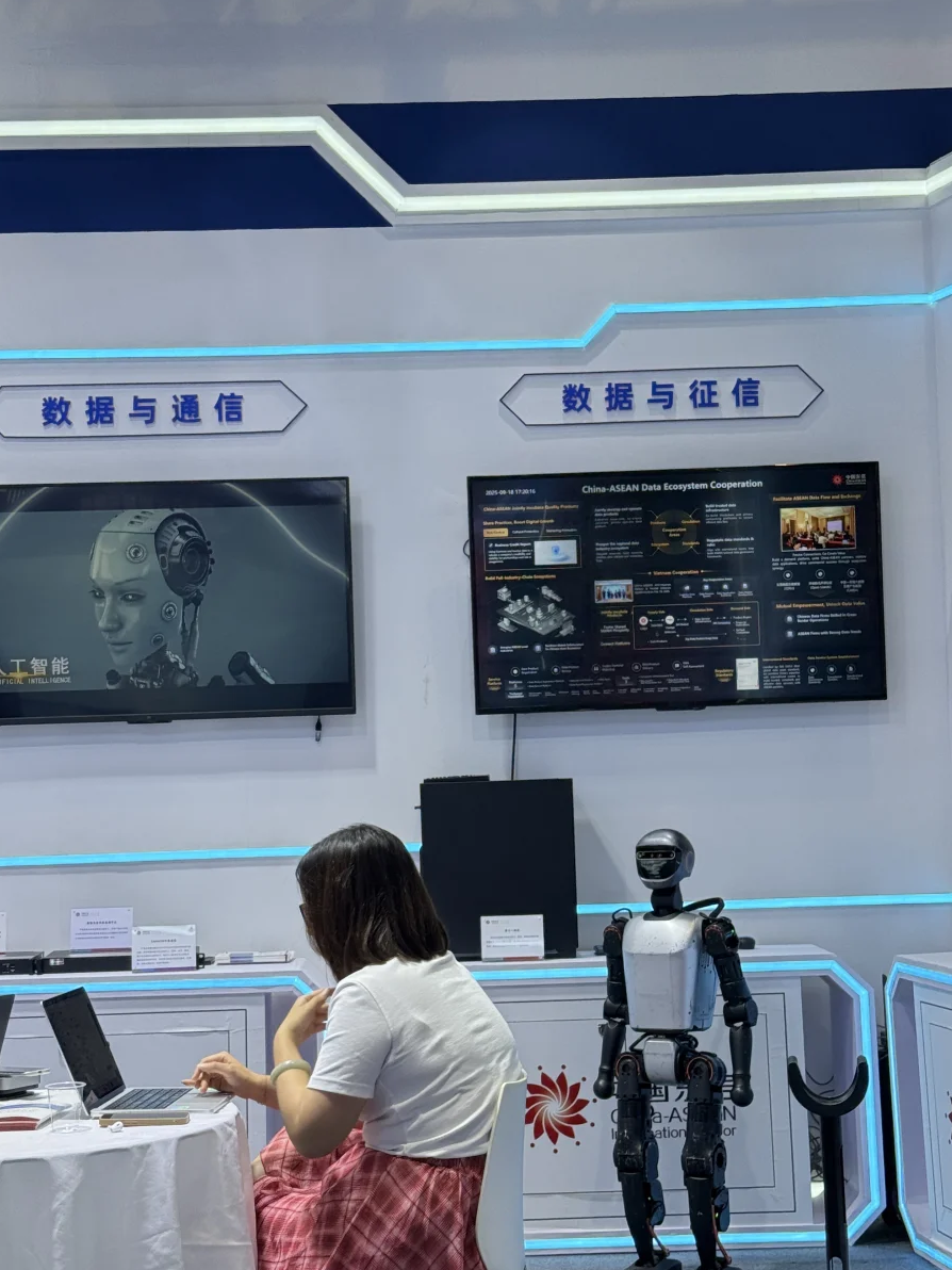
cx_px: 488
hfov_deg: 25.2
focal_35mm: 58
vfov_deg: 33.2
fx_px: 2127
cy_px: 658
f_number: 1.78
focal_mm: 6.76
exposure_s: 1/240
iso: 100
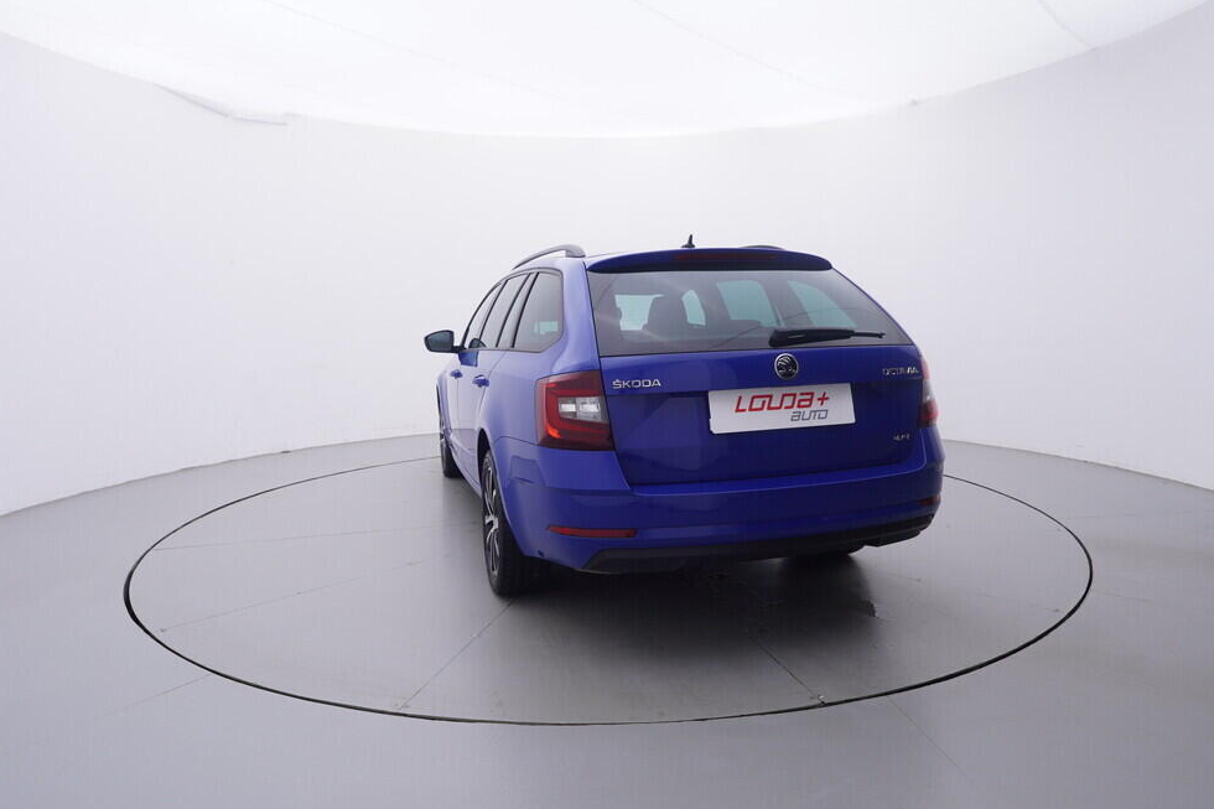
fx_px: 793
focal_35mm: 24
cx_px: 609
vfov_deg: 54.0
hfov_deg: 74.9
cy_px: 406
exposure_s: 1/80
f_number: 5
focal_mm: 15
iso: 200
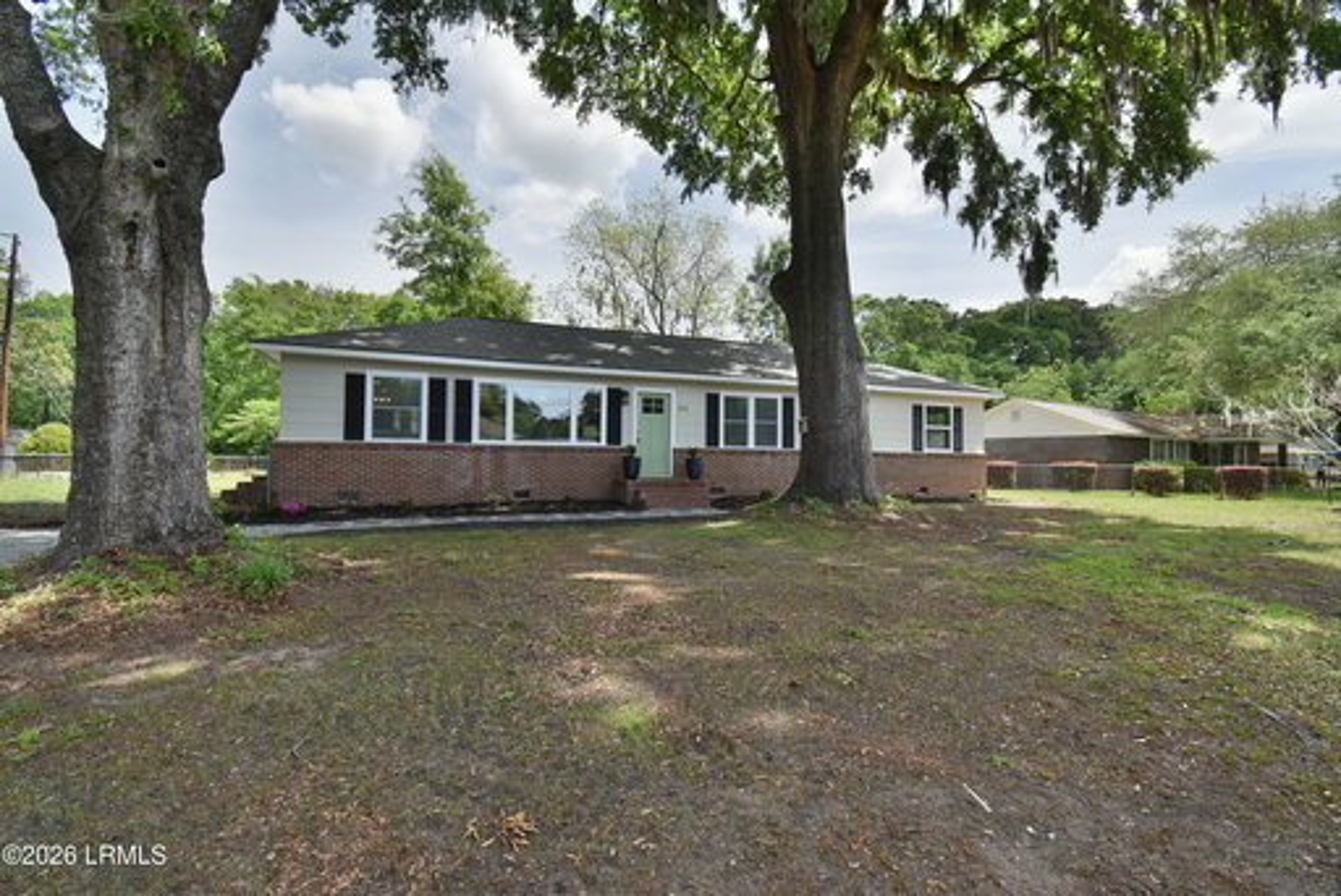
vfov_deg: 77.4
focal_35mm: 15
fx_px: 559
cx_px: 670
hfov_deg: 100.4
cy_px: 448
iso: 100
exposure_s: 1/60
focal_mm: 10
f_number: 11
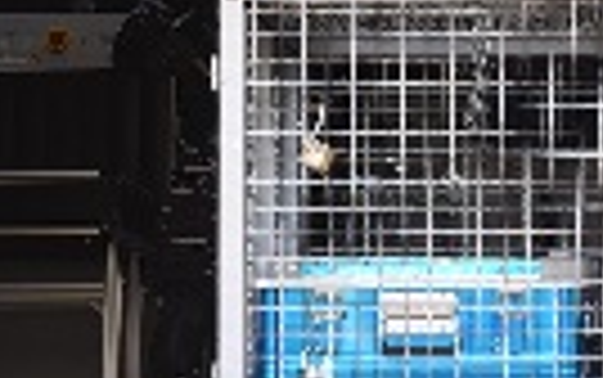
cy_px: -164
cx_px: 502
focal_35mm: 160
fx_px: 2632
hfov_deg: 13.0
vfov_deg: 8.1
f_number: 3.2
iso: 250
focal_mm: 35
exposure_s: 1/161
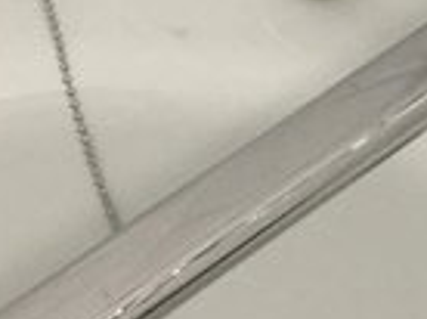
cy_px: -220
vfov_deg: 8.0
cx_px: 504
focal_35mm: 180
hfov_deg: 10.8
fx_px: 2217
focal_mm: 3.3
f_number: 2.4
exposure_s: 1/33
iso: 100
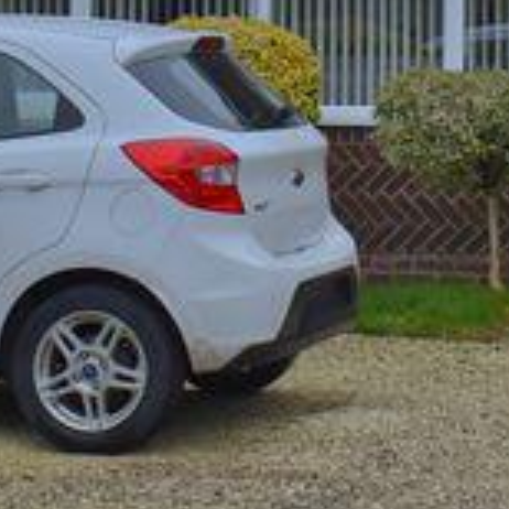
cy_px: -88
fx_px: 2532
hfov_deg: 11.3
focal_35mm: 152
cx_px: 559
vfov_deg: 11.3
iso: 640
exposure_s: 1/250
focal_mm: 23
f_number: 3.8
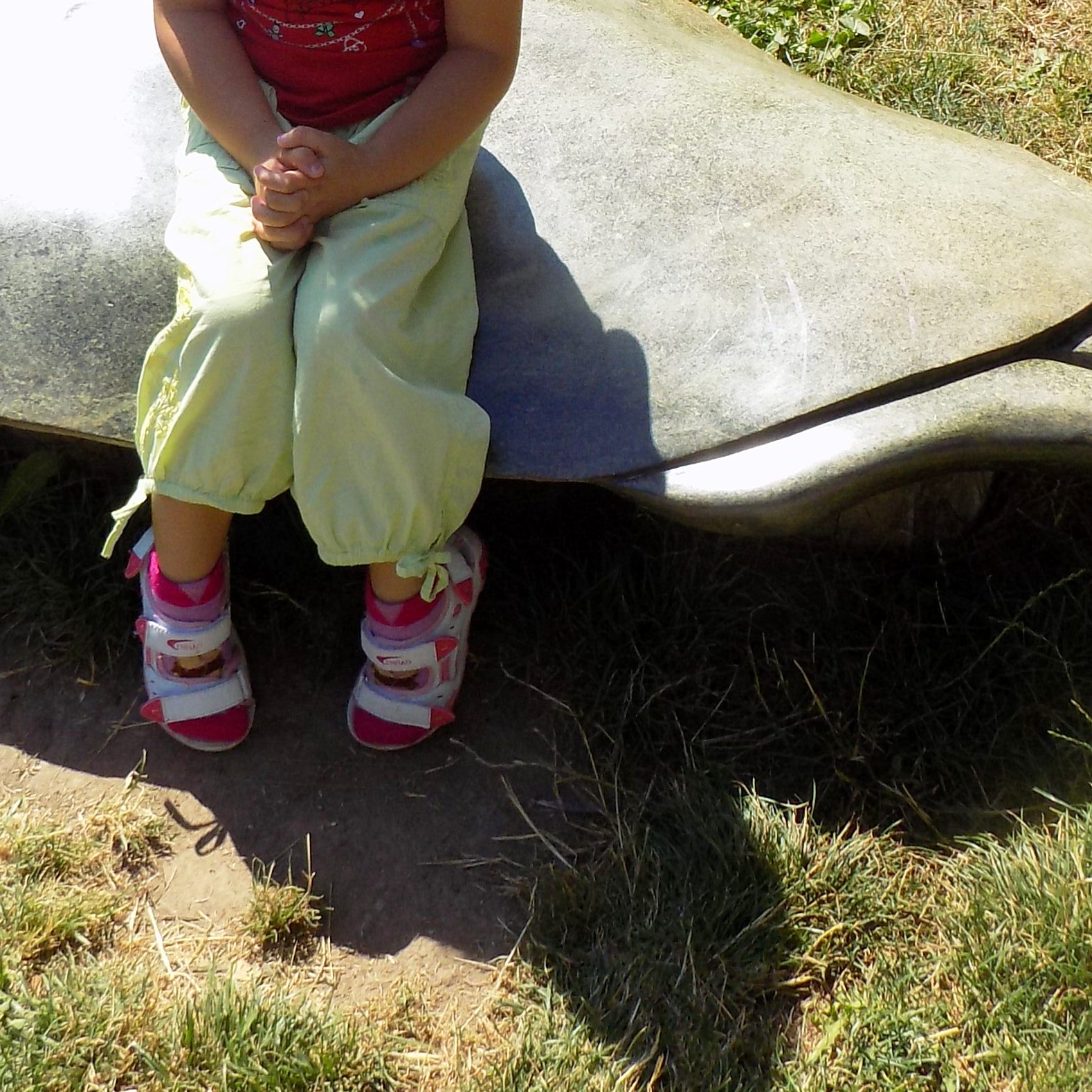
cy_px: 39
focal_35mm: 47
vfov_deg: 33.4
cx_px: 534
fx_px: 1677
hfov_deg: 36.1
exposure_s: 1/800
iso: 80
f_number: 3.1
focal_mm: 4
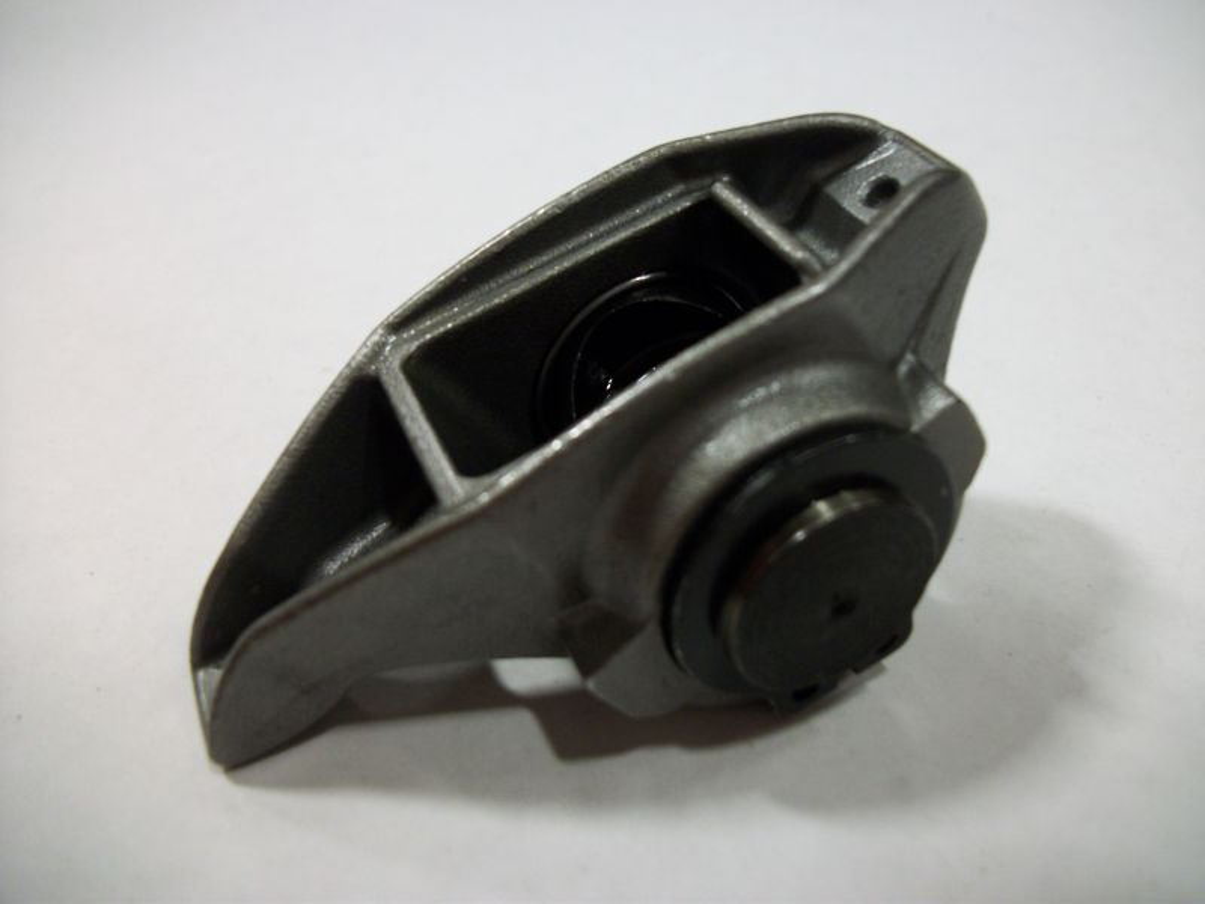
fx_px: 1114
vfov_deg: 44.2
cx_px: 602
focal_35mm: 32
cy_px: 452
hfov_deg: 56.8
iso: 160
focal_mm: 5.7
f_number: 2.9
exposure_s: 1/30
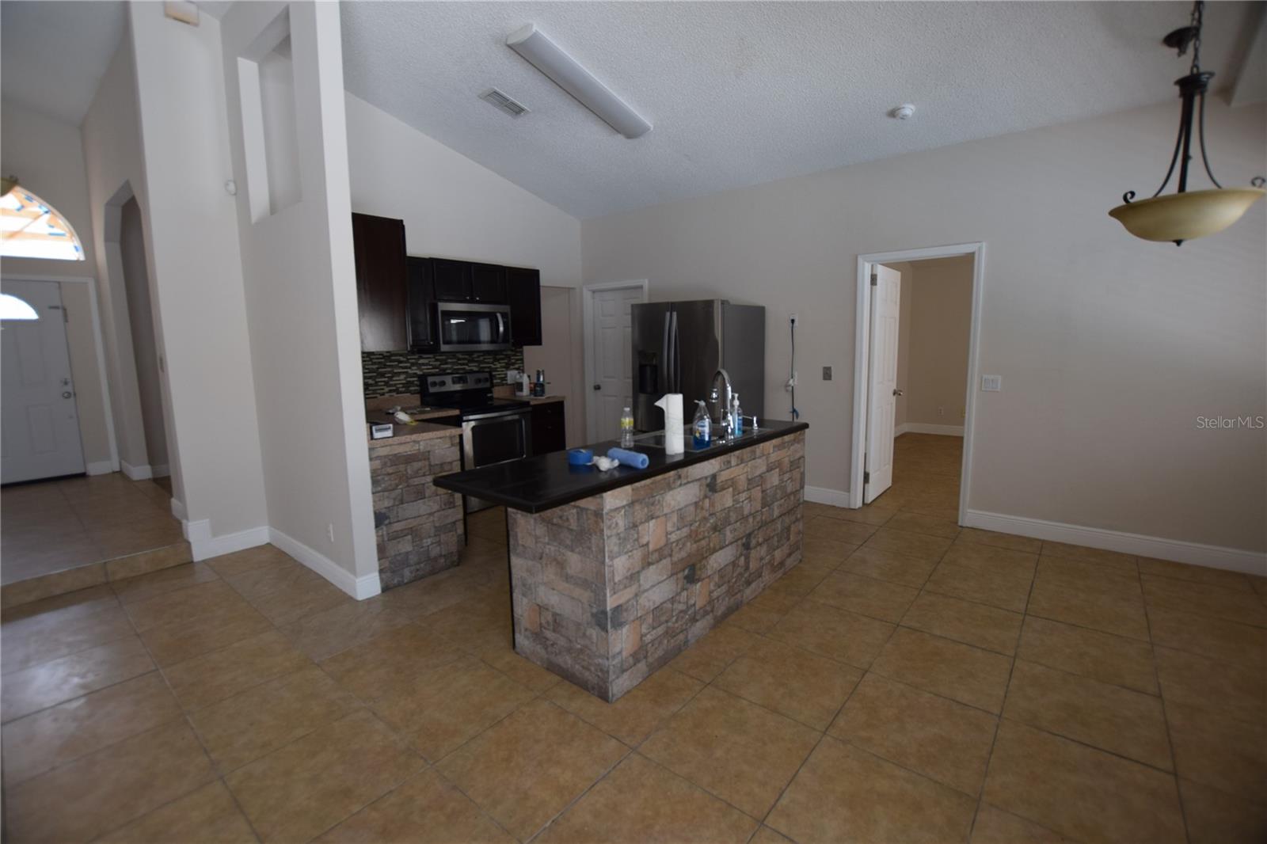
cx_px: 634
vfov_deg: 77.3
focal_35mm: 15
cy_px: 422
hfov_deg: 100.4
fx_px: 528
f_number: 4.5
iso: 400
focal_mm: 10
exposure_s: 1/80
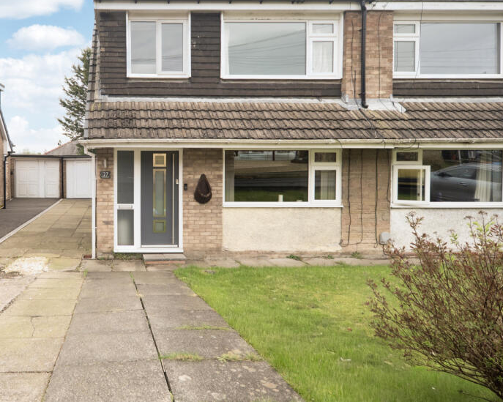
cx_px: 129
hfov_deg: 72.5
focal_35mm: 21
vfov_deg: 65.5
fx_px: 312
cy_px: 194
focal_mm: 15
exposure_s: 1/160
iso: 320
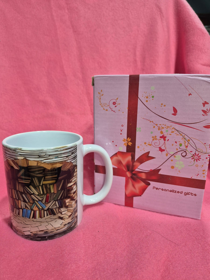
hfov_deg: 58.9
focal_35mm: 23
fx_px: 186
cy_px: 140
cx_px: 105
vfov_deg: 73.9
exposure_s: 1/120
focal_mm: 5.4
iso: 80
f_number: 1.8
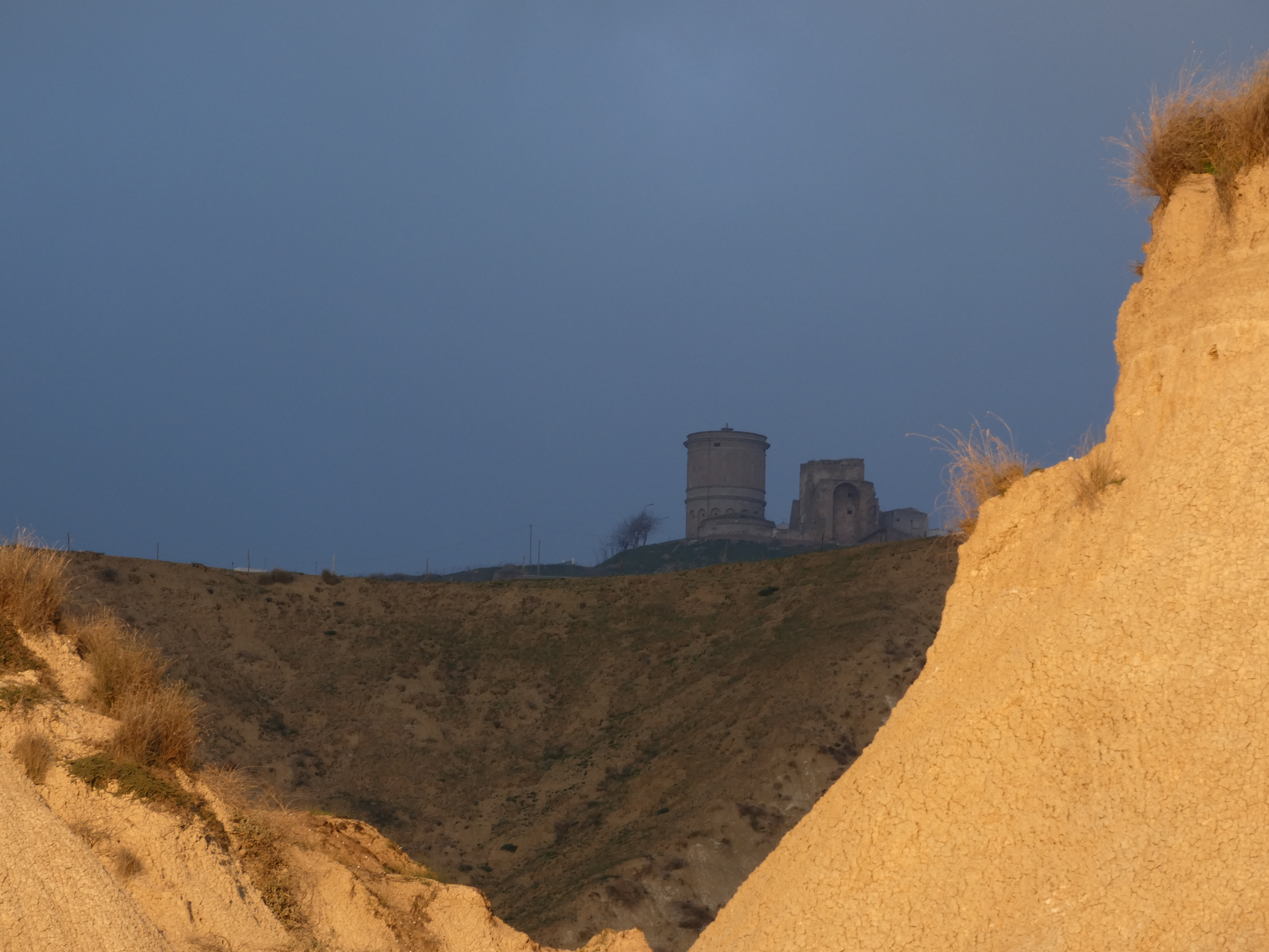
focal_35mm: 319
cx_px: 634
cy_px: 476
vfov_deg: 4.7
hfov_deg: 6.2
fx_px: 11694
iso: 80
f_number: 5.6
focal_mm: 57.2
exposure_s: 1/100
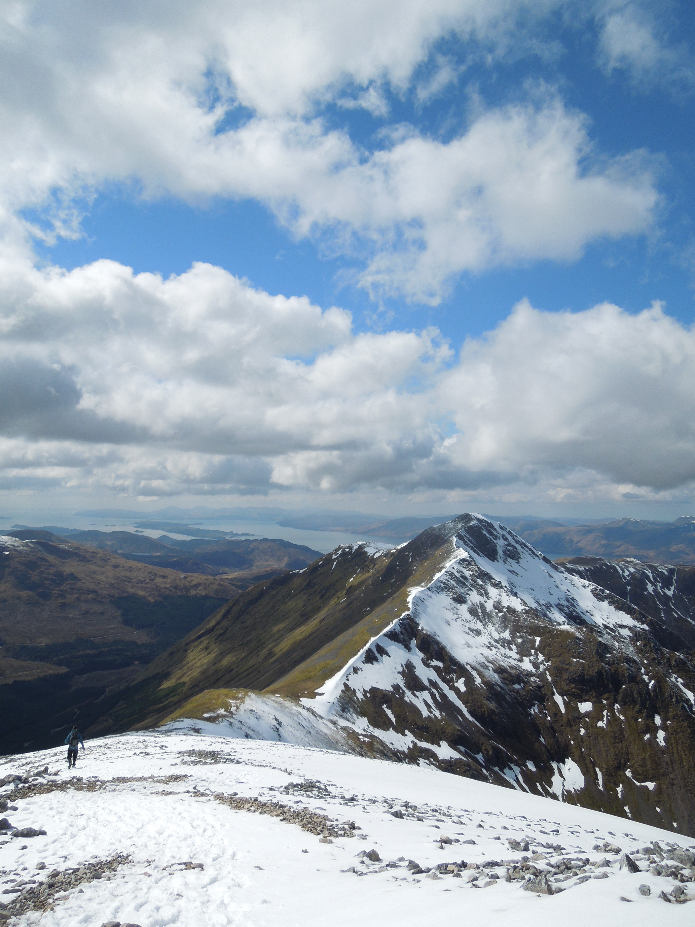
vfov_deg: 69.4
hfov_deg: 54.9
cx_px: 348
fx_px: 669
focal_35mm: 25
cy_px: 464
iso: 100
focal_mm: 4.5
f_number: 6.6
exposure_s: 1/640
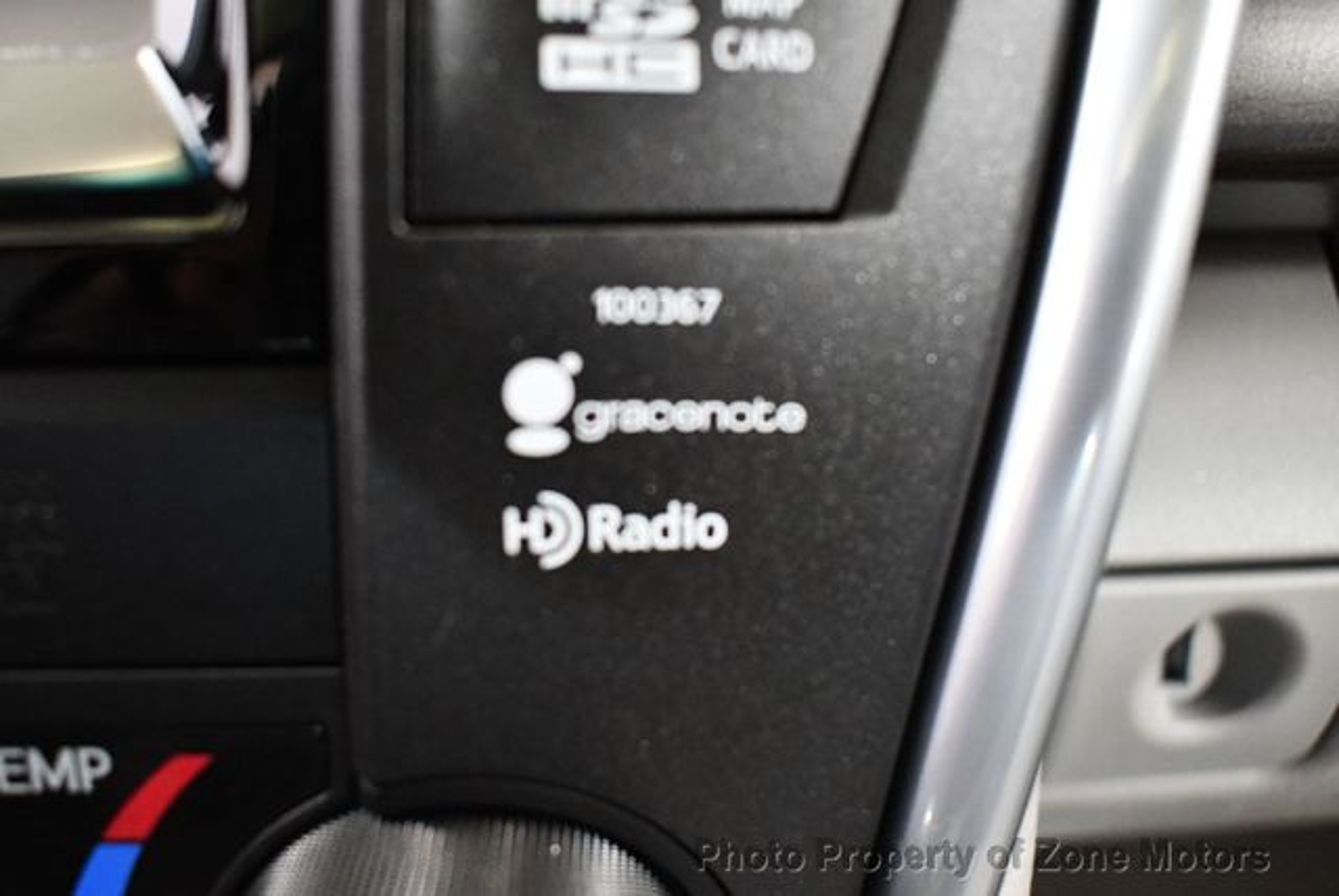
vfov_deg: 36.9
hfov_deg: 53.1
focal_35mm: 36
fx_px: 1340
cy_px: 448
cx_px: 670
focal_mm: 18
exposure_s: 1/60
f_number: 3.5
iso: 4500
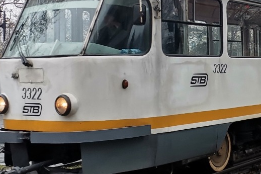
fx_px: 565
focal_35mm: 78
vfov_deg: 17.4
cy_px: 51
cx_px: 222
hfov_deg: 25.4
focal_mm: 4.75
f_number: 1.8
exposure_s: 1/99.9
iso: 50
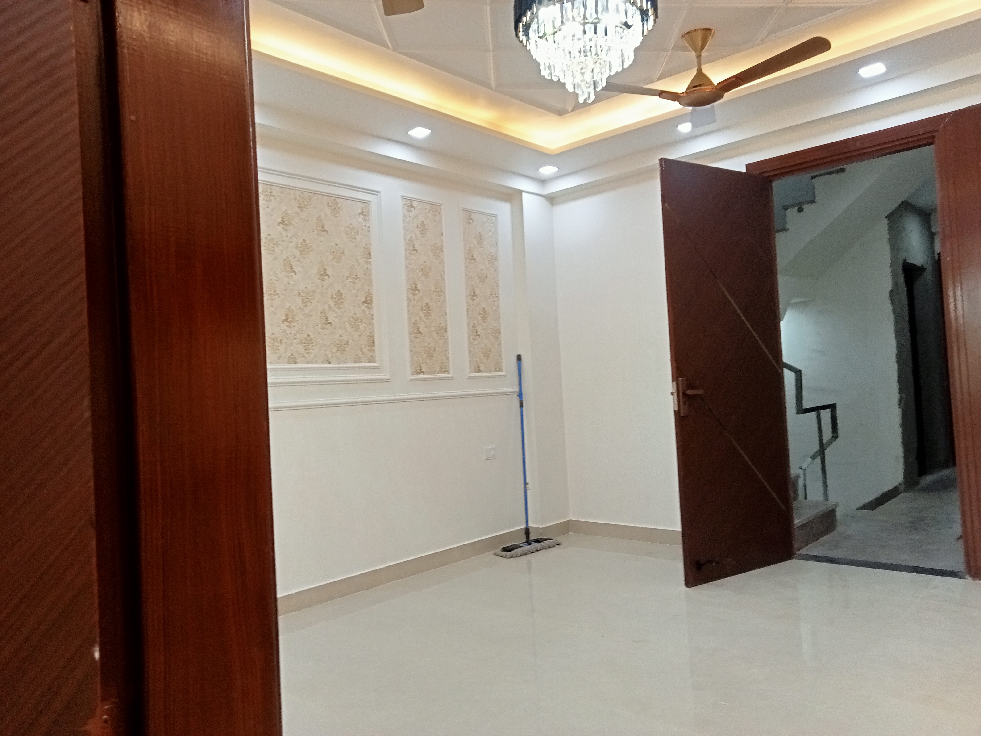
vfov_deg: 49.7
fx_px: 794
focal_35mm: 28
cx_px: 490
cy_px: 368
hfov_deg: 63.4
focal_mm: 3.46
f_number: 2.2
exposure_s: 1/33.3
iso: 135
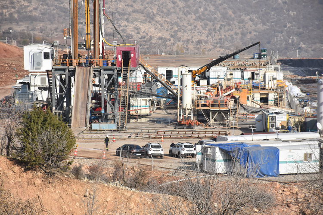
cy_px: 108
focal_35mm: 210
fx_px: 1884
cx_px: 162
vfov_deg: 6.5
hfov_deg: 9.8
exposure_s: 1/4000
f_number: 8
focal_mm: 140
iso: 800
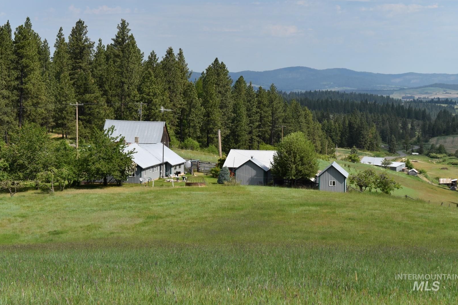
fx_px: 1062
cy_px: 152
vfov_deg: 16.4
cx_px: 229
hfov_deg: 24.3
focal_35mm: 84
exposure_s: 1/320
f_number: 9
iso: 100
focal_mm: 55
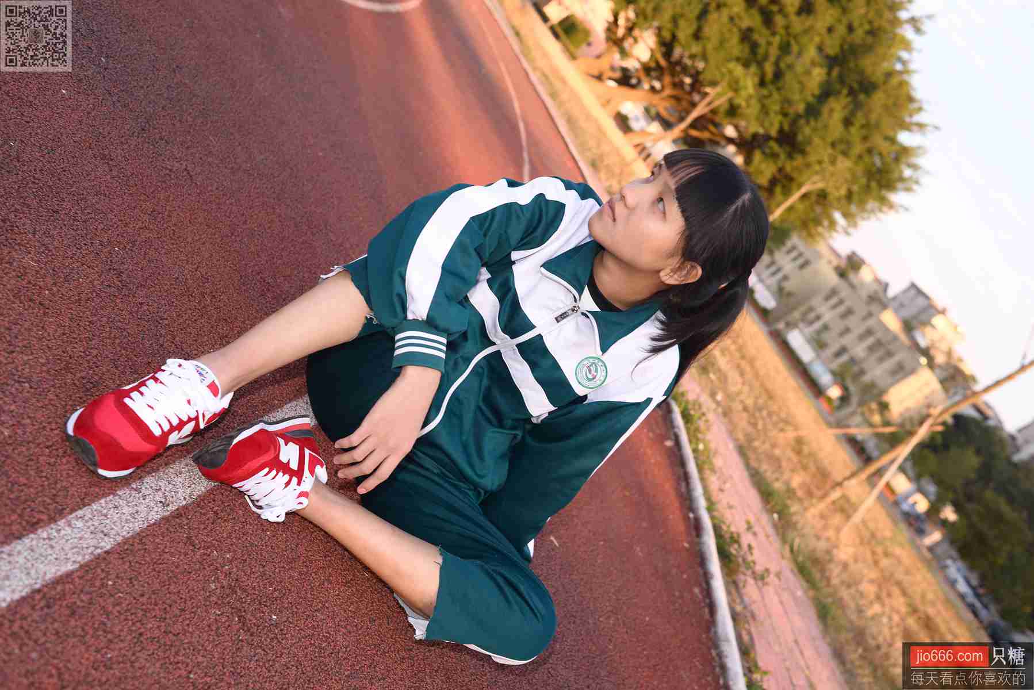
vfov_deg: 37.9
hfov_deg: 54.4
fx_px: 1006
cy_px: 345
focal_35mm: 35
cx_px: 517
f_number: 5.6
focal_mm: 35
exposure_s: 1/100
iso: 100
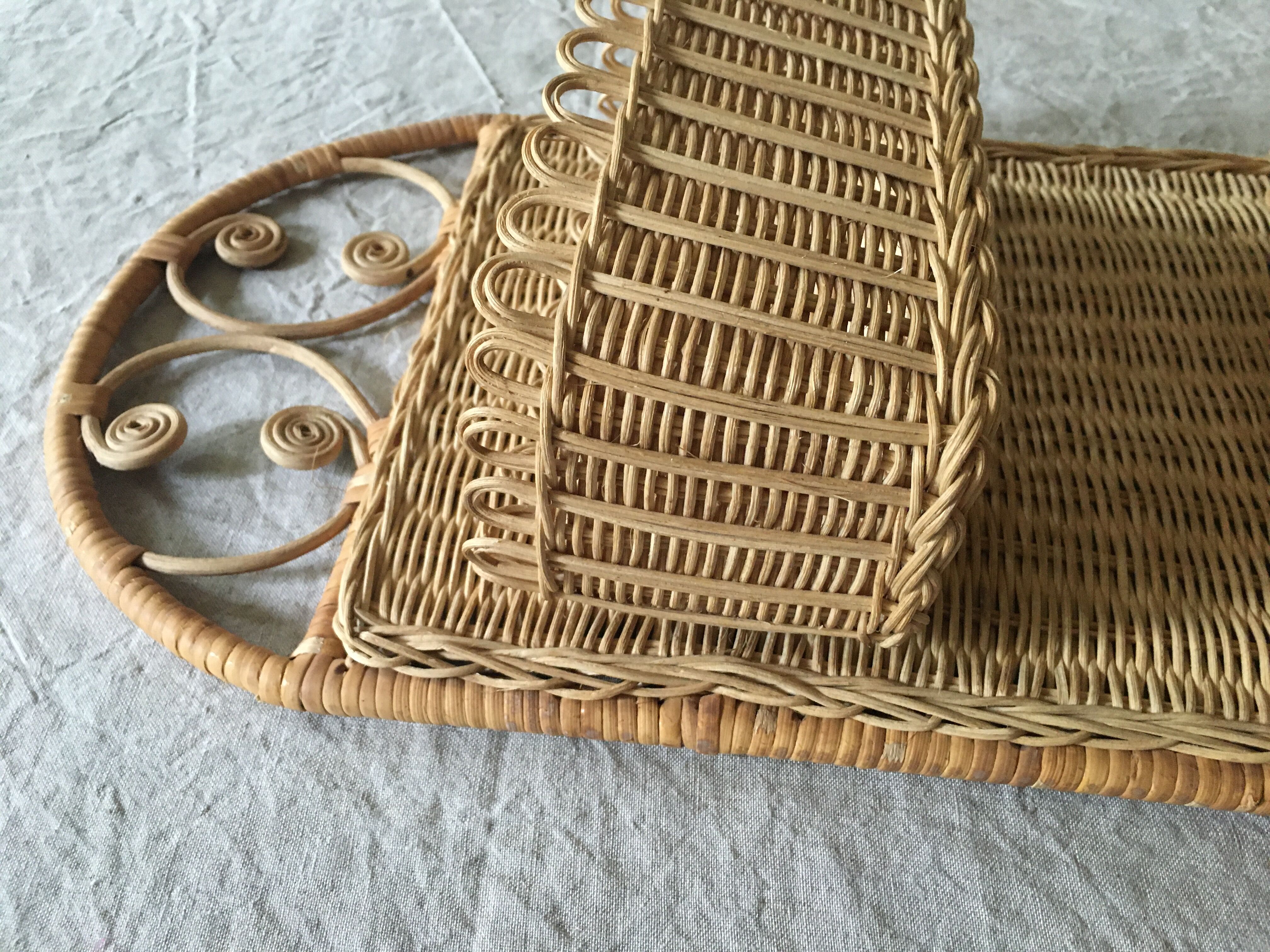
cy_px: 476
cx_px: 635
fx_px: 1064
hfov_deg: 61.7
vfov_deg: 48.2
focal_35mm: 29
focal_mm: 4.15
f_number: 2.2
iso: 200
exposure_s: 1/17
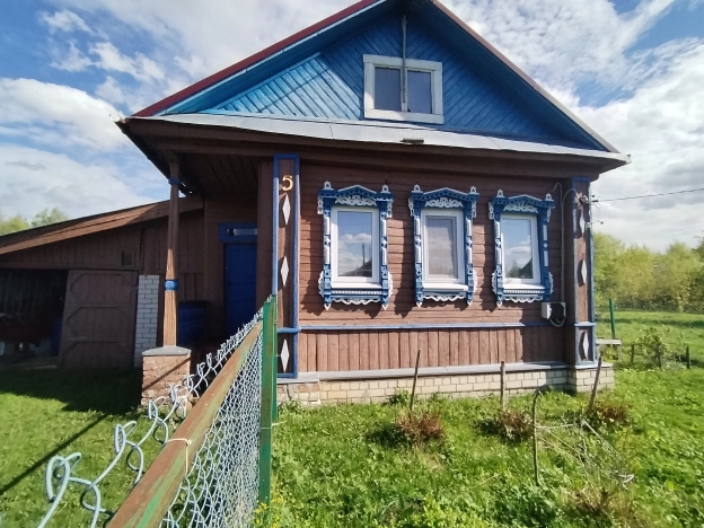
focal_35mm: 17
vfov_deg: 74.7
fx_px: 346
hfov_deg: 91.0
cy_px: 264
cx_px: 352
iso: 100
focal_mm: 1.42
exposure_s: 1/2932
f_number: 2.2
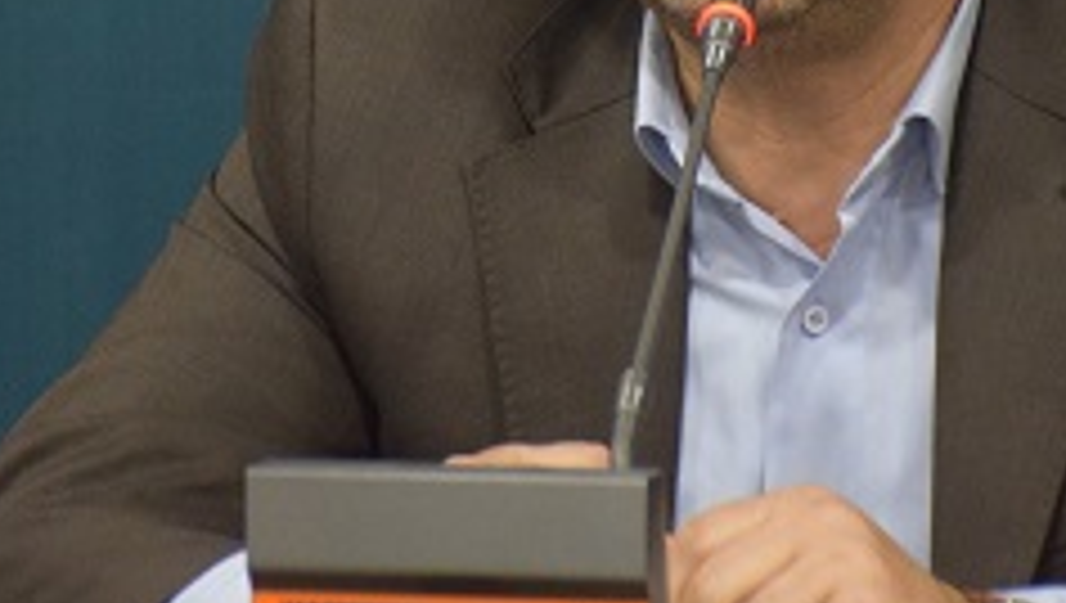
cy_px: -124
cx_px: 414
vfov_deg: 2.7
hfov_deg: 4.8
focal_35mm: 445
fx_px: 12594
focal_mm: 112
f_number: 5.6
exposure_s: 1/60
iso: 3600
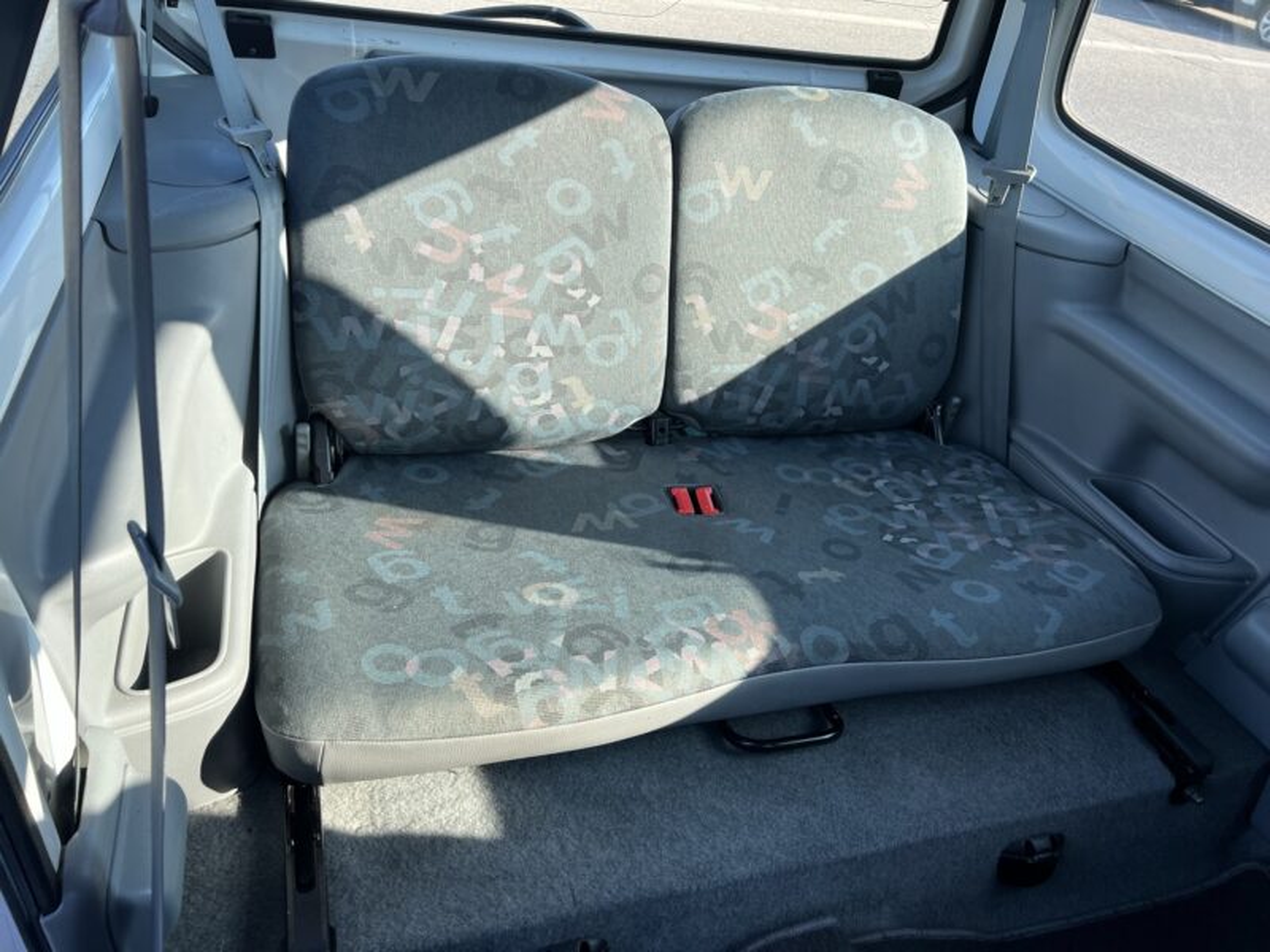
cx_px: 635
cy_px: 476
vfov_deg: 53.1
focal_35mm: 26
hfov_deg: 67.3
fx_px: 954
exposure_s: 1/431
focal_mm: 5.7
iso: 50
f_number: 1.5
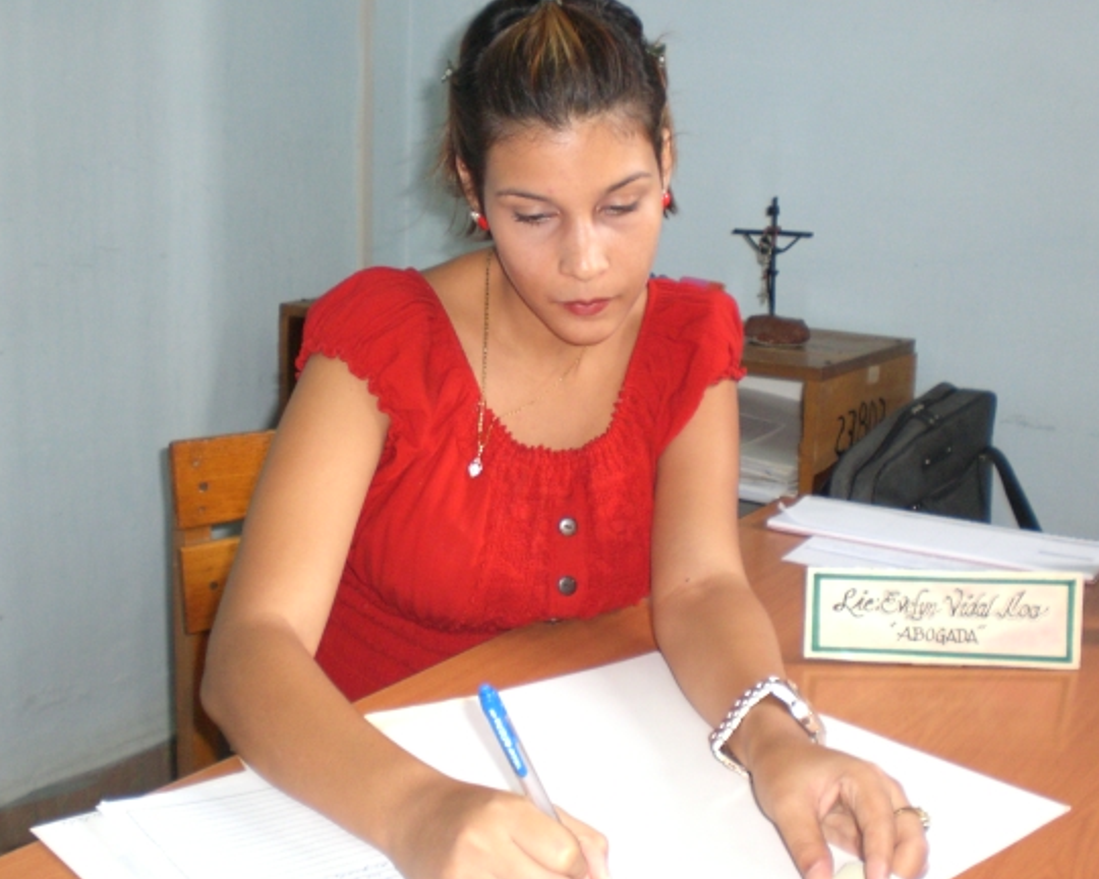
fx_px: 1431
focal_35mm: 44
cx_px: 547
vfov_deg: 34.2
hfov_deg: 42.0
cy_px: 437
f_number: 3.1
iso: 200
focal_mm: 6.3
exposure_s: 1/60
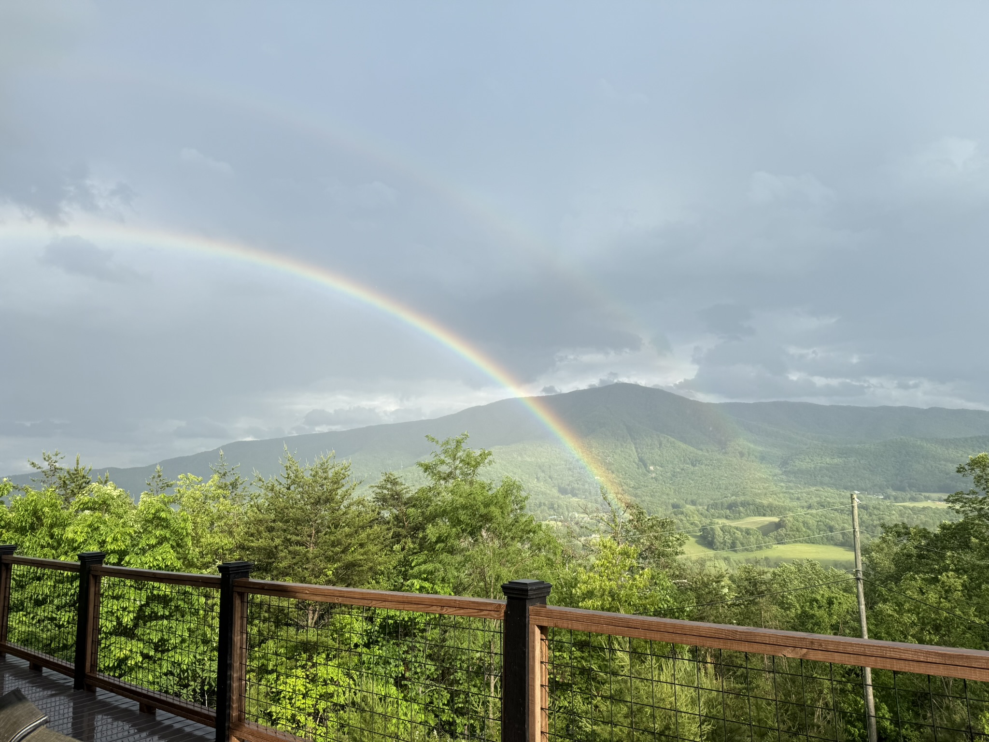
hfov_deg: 71.6
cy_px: 371
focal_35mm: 24
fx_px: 686
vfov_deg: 56.8
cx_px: 494
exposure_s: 1/2000
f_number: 1.78
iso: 80
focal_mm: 6.76
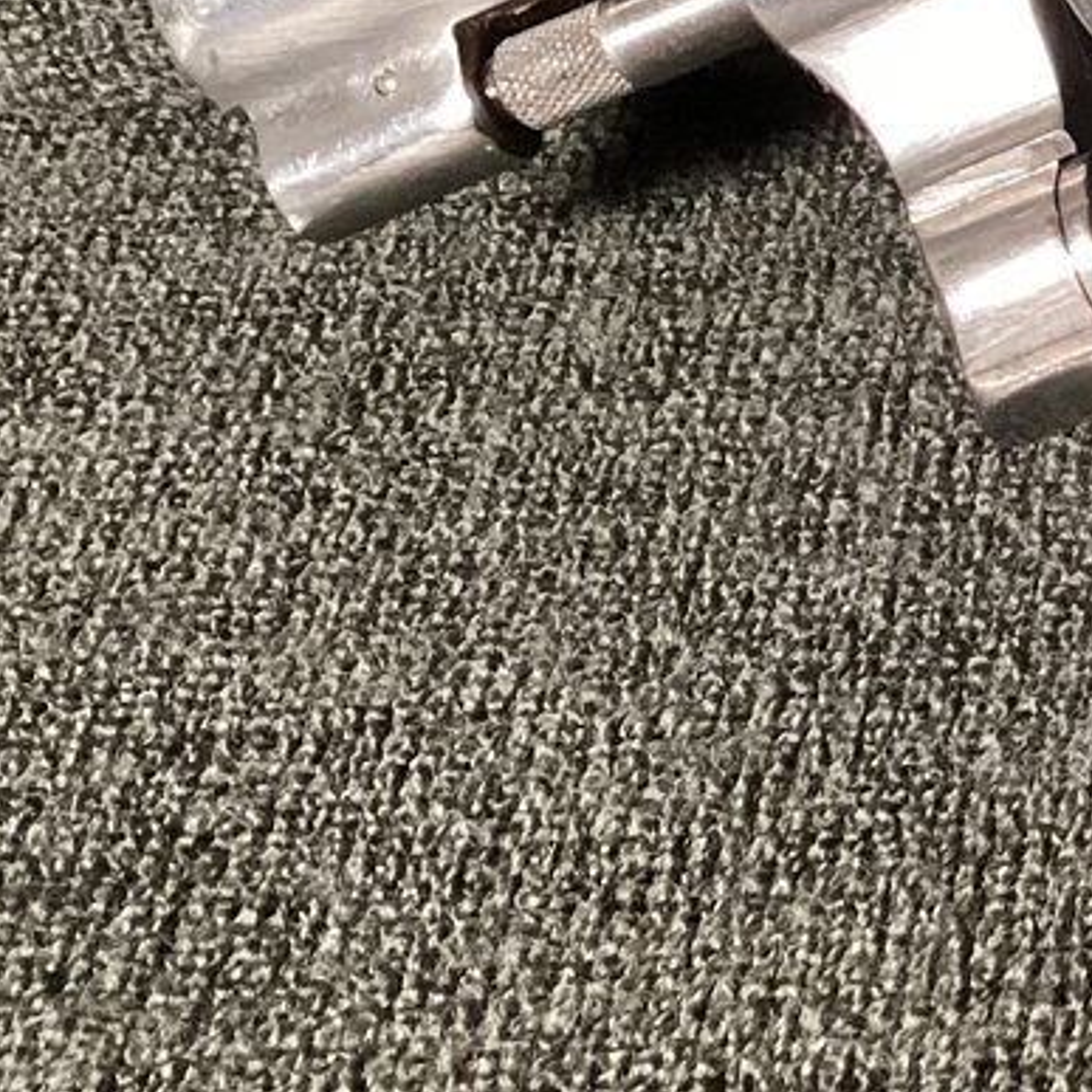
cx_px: 1903
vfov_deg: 15.8
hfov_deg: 14.5
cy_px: -103
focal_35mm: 107
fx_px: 3819
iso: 250
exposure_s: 1/60
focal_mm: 3.3
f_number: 2.4
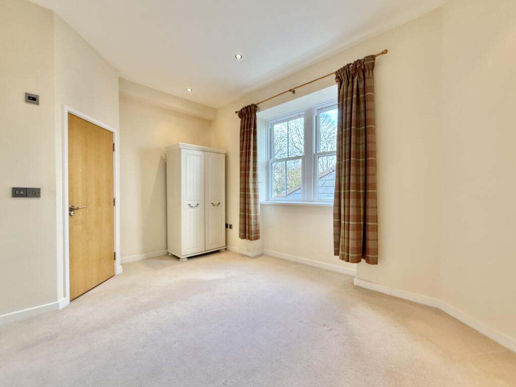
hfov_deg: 102.1
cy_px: 194
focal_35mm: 14
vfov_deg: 85.7
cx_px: 258
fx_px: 209
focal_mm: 2.22
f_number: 2.2
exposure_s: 1/100
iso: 320
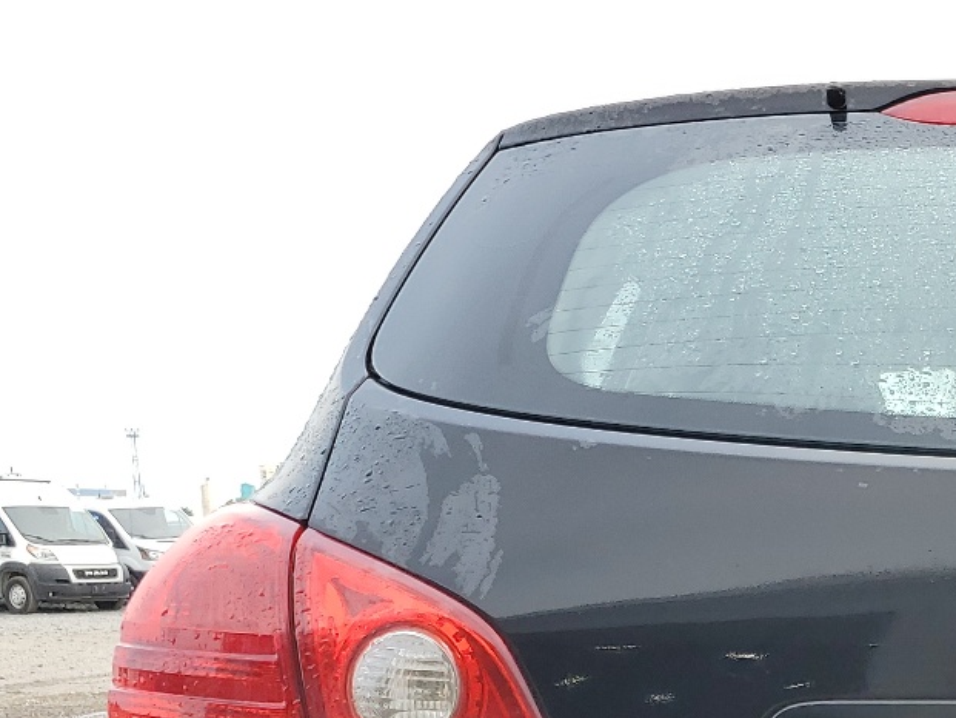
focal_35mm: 67
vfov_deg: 20.5
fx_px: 1851
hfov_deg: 26.1
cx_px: 1121
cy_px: 855
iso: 50
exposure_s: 1/556
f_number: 1.5
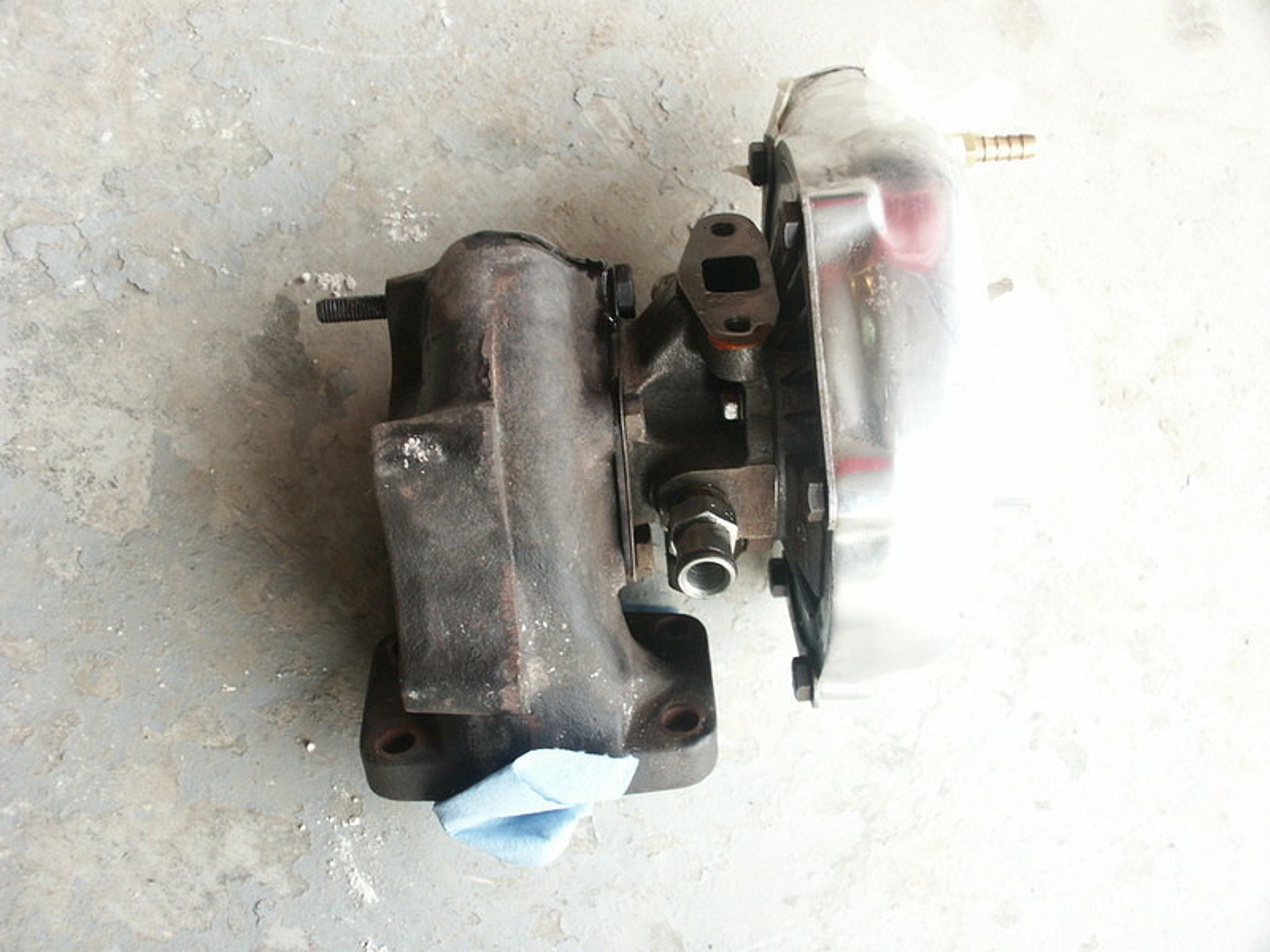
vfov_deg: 32.9
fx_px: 1614
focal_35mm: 44
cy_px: 476
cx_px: 635
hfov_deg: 42.9
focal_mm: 11.42
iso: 100
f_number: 4
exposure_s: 1/45
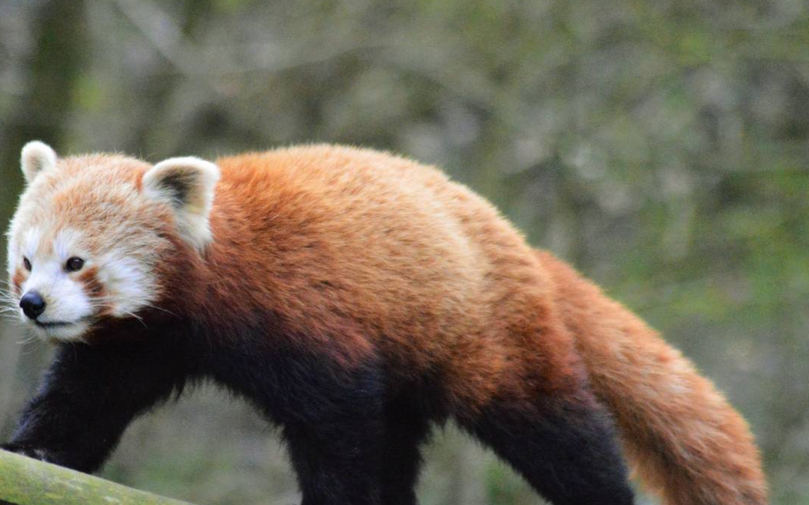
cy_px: 296
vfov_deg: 3.0
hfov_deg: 4.8
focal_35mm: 442
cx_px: 292
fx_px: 9738
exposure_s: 1/4000
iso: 6400
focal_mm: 195
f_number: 4.8
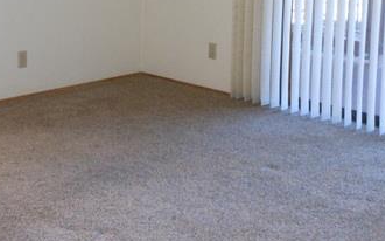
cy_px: 18
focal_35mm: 72
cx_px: 176
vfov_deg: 17.8
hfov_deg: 28.6
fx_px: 755
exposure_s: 1/30
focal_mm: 5
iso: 320
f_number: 3.7
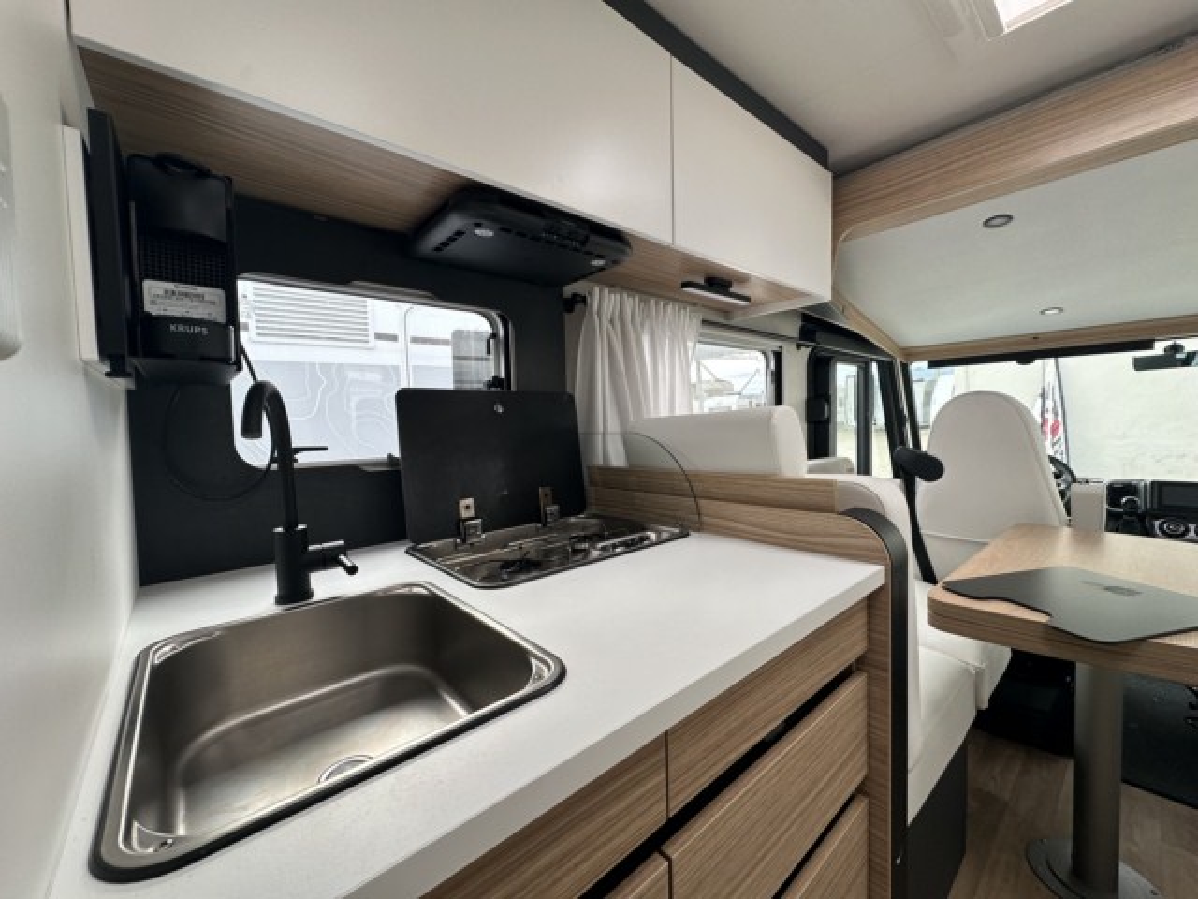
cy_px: 450
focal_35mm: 14
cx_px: 599
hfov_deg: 102.1
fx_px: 485
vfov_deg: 85.7
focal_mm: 2.22
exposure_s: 1/99
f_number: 2.2
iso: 64
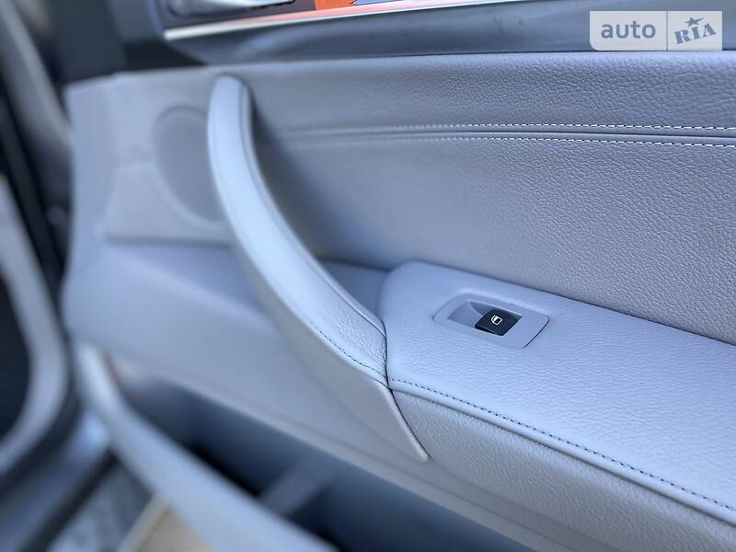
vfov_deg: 53.1
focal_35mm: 26
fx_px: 553
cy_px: 276
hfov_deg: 67.3
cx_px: 368
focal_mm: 4.2
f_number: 1.8
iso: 64
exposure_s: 1/121
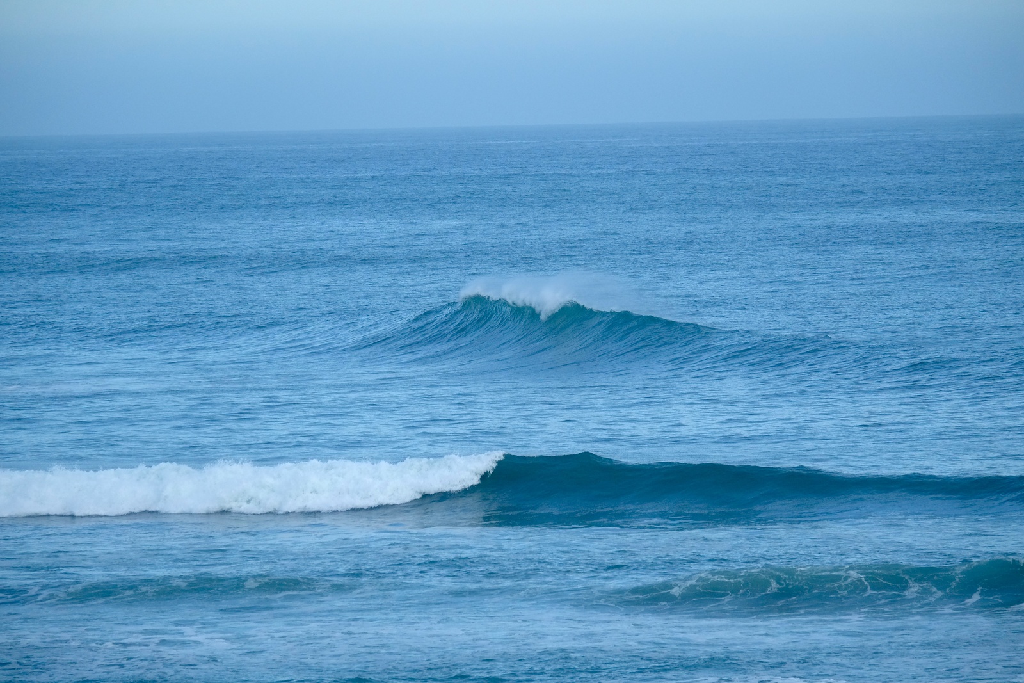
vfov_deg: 4.0
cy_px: 342
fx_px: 9814
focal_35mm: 345
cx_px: 512
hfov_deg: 6.0
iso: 500
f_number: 7.1
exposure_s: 1/1000
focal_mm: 230
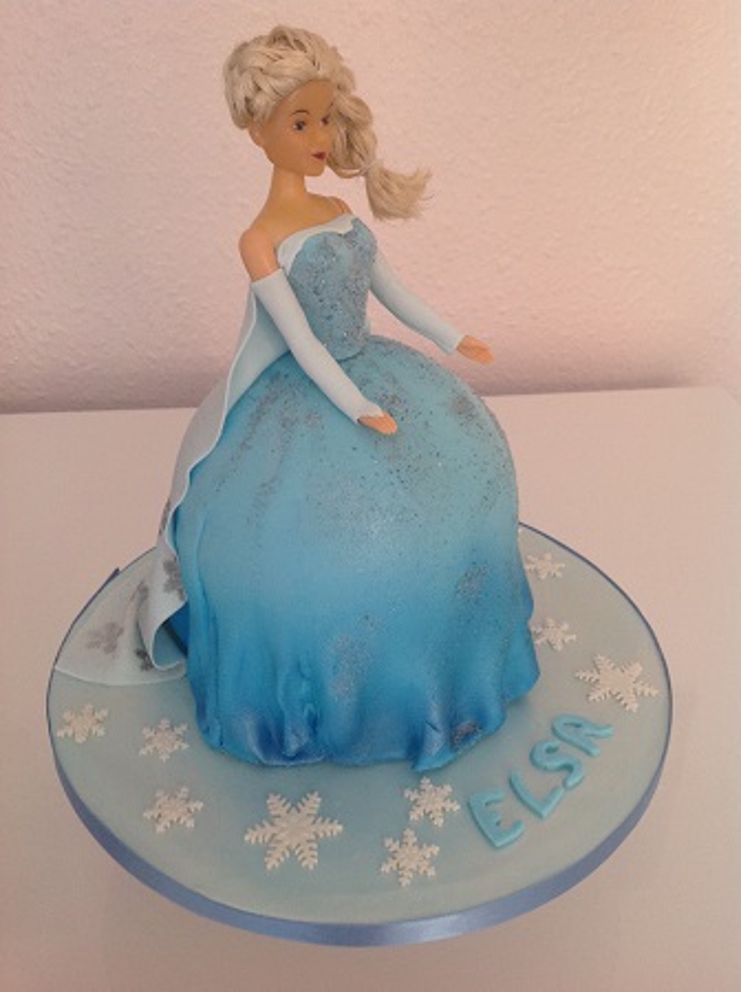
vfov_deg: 52.7
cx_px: 370
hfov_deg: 40.6
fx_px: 1002
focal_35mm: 35
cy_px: 496
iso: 100
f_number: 2.4
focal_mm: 4.28
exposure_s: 1/15
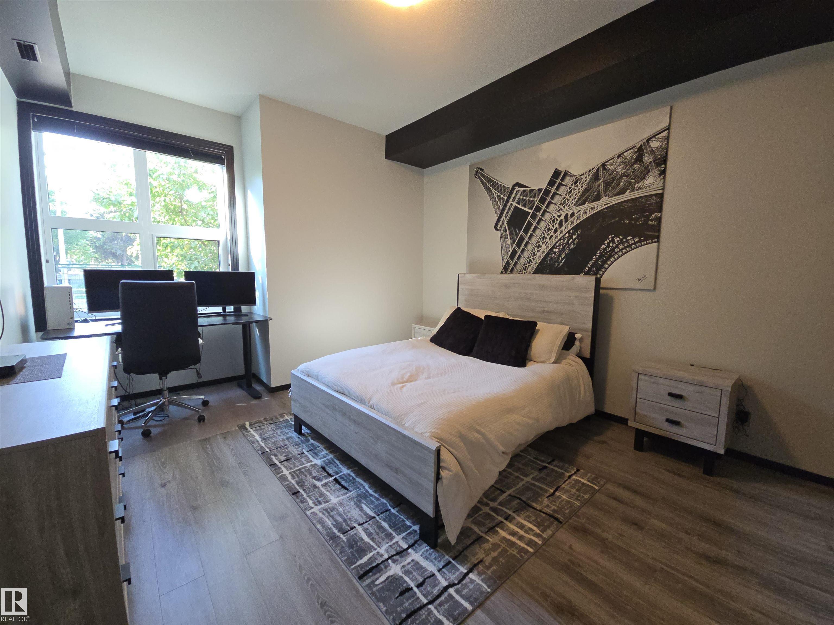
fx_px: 313
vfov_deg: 89.9
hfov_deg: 106.2
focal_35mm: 13
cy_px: 312
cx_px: 417
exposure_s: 1/60
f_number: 2.2
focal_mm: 2.2
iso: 160
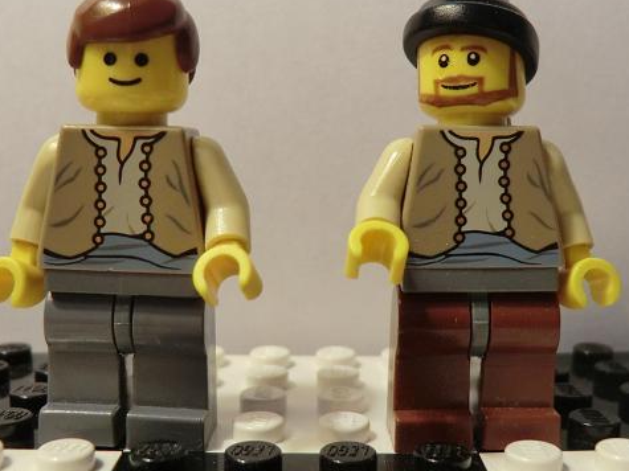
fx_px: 799
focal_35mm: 44
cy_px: 183
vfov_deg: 32.7
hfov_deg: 43.0
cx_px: 313
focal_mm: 6.1
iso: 200
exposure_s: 1/60
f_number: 3.6
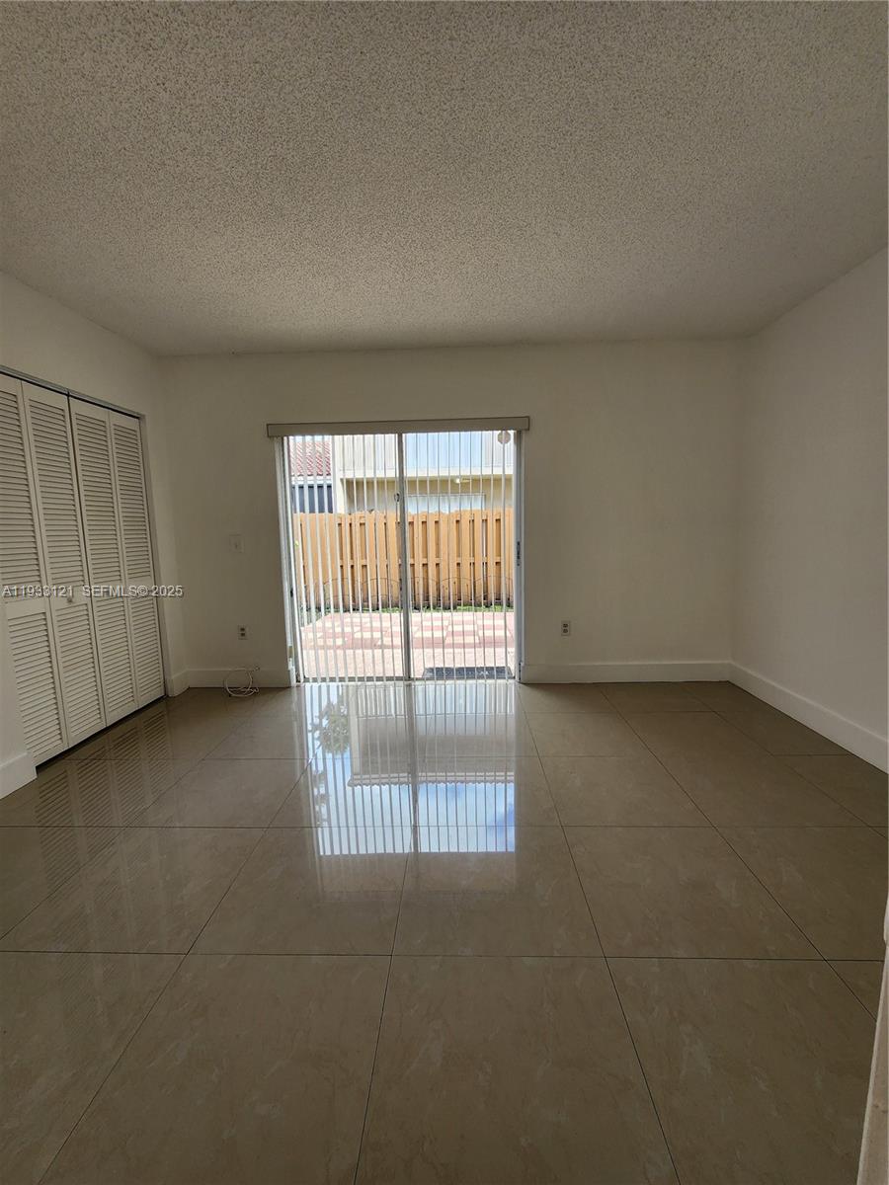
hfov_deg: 89.9
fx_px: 445
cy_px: 592
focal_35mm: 13
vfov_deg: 106.2
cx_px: 444
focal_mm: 2.2
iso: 64
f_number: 2.2
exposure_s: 1/120
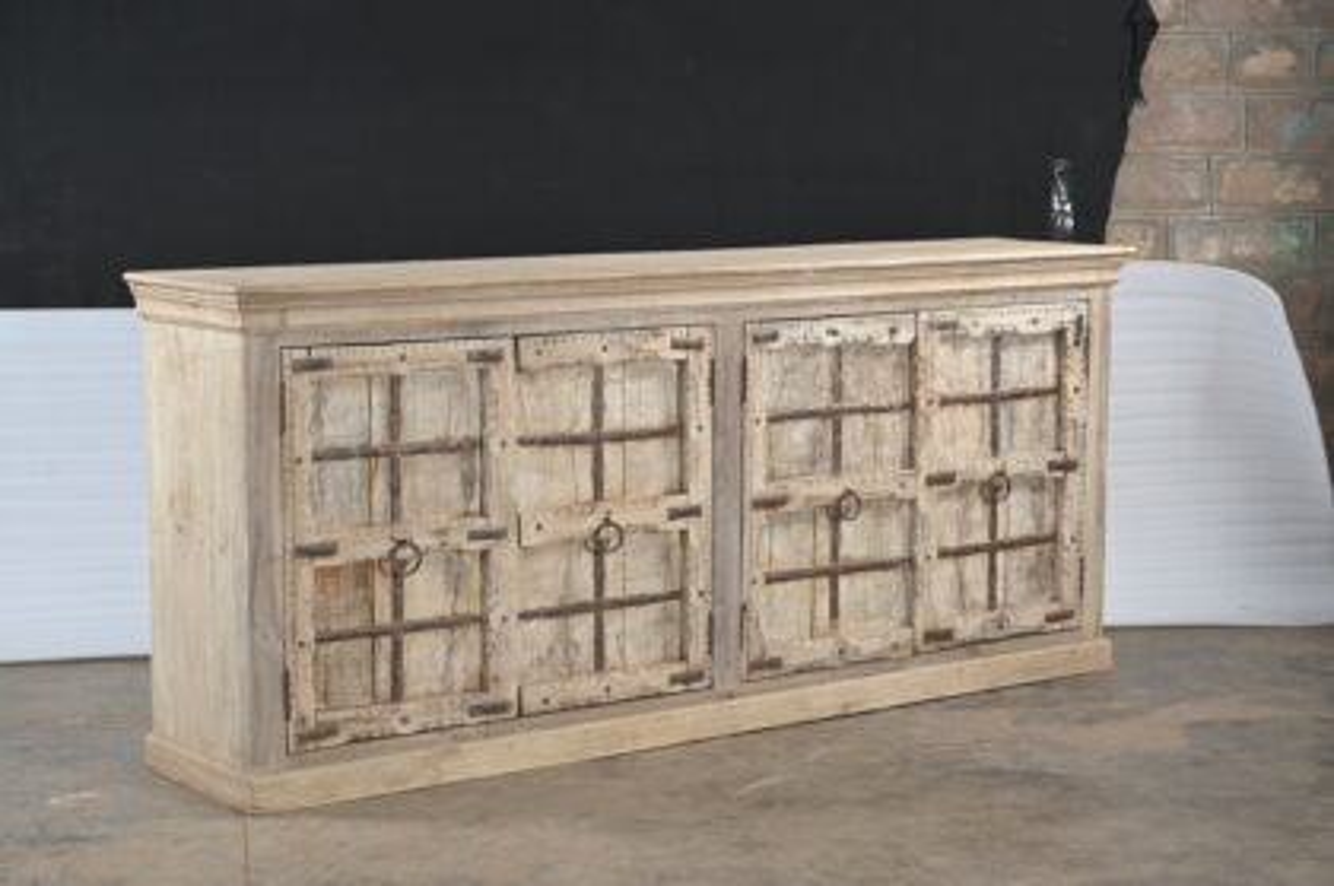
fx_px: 2554
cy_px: 443
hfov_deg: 29.3
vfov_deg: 19.7
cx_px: 667
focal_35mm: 69
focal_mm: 69
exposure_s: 1/160
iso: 200
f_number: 6.3
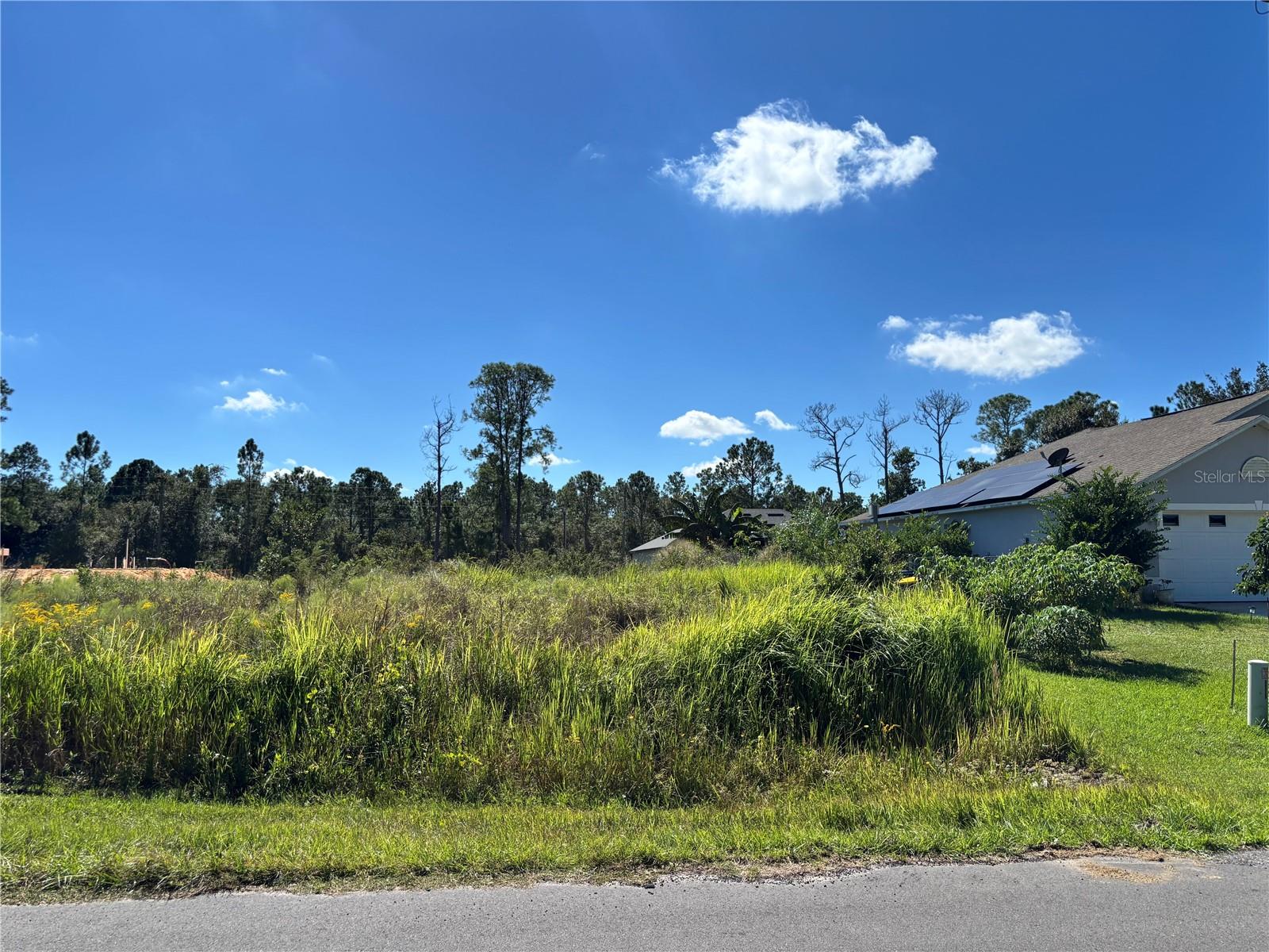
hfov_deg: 67.3
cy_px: 476
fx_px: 953
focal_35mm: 26
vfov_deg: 53.1
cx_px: 634
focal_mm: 5.96
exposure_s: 1/4854
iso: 50
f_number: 1.6
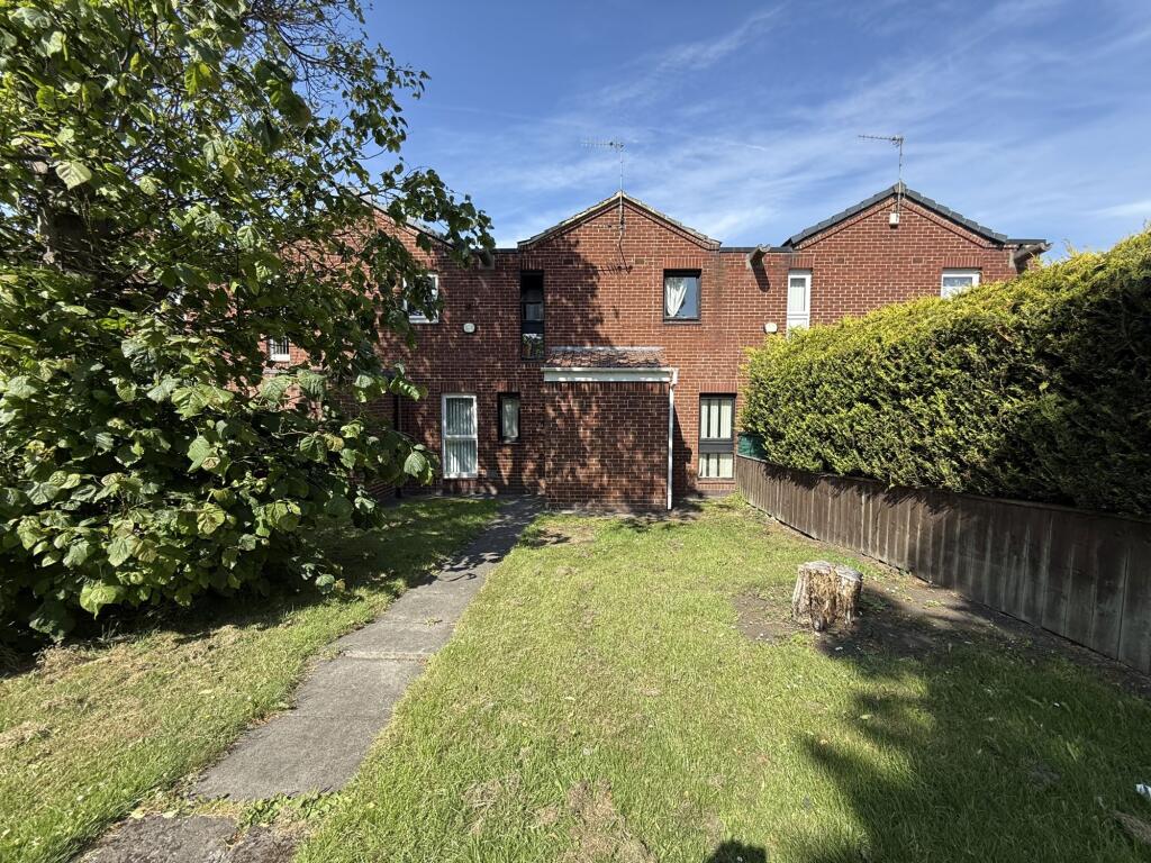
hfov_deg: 102.1
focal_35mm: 14
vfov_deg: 85.7
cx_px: 576
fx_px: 466
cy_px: 432
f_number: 2.2
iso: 50
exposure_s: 1/760
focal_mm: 2.22
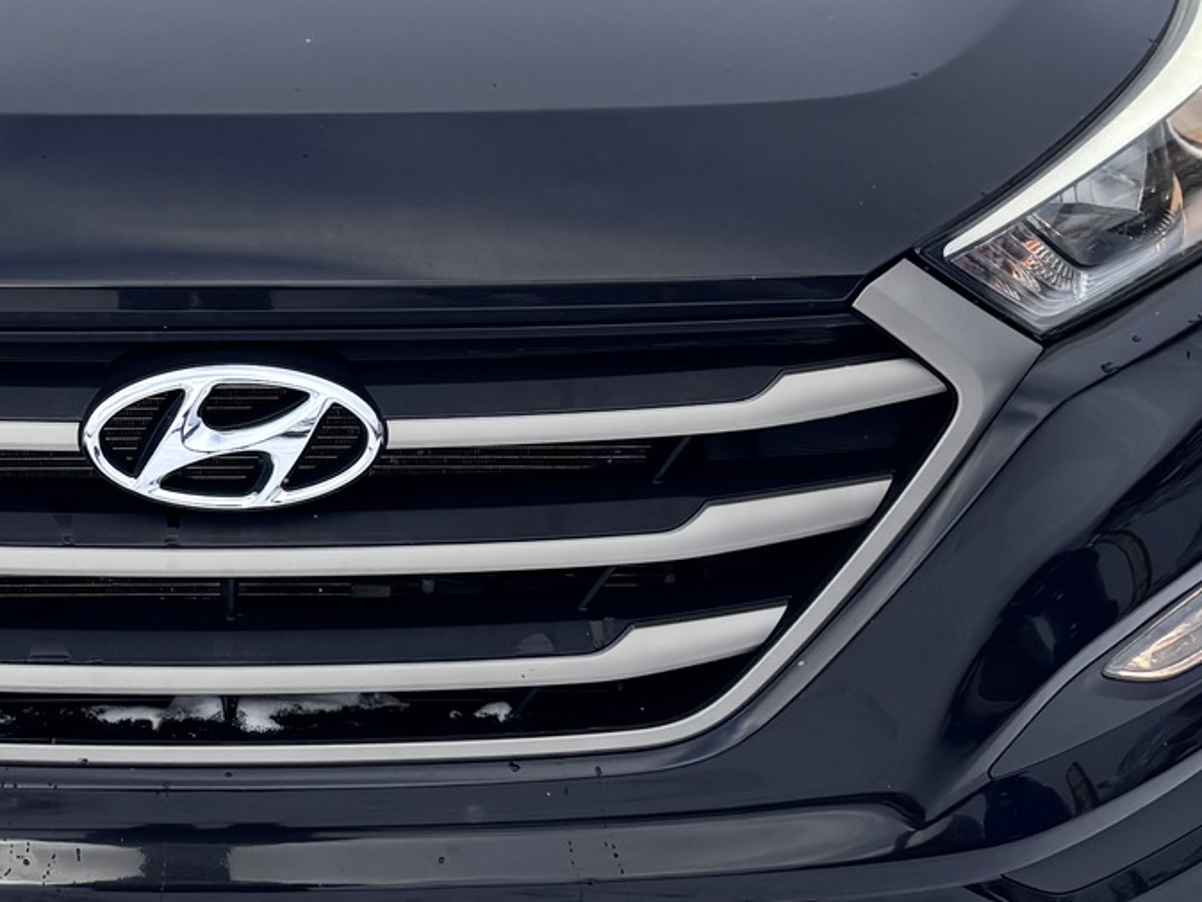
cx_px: 159
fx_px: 2744
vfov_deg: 18.6
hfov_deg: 24.1
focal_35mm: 79
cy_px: 267
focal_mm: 5.96
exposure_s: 1/2778
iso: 50
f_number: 1.6
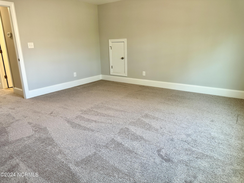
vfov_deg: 56.8
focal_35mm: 24
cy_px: 92
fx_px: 169
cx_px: 122
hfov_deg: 71.6
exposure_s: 1/60
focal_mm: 6.86
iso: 125
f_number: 1.78
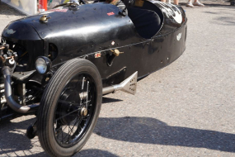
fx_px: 385
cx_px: 78
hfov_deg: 33.6
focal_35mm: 59
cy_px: 17
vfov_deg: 22.5
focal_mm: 28
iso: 200
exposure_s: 1/200
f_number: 9
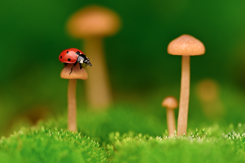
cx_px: 122
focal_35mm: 105
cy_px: 82
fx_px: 714
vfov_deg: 13.0
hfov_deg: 19.5
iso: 100
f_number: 5.6
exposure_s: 1/200
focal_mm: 105
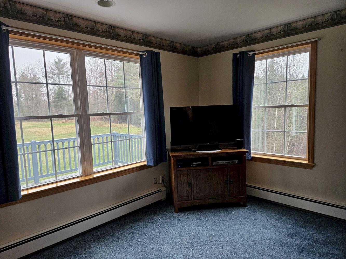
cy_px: 130
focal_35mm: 23
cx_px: 173
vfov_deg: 58.9
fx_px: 230
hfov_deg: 73.9
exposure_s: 1/120
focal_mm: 5.4
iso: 400
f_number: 1.8
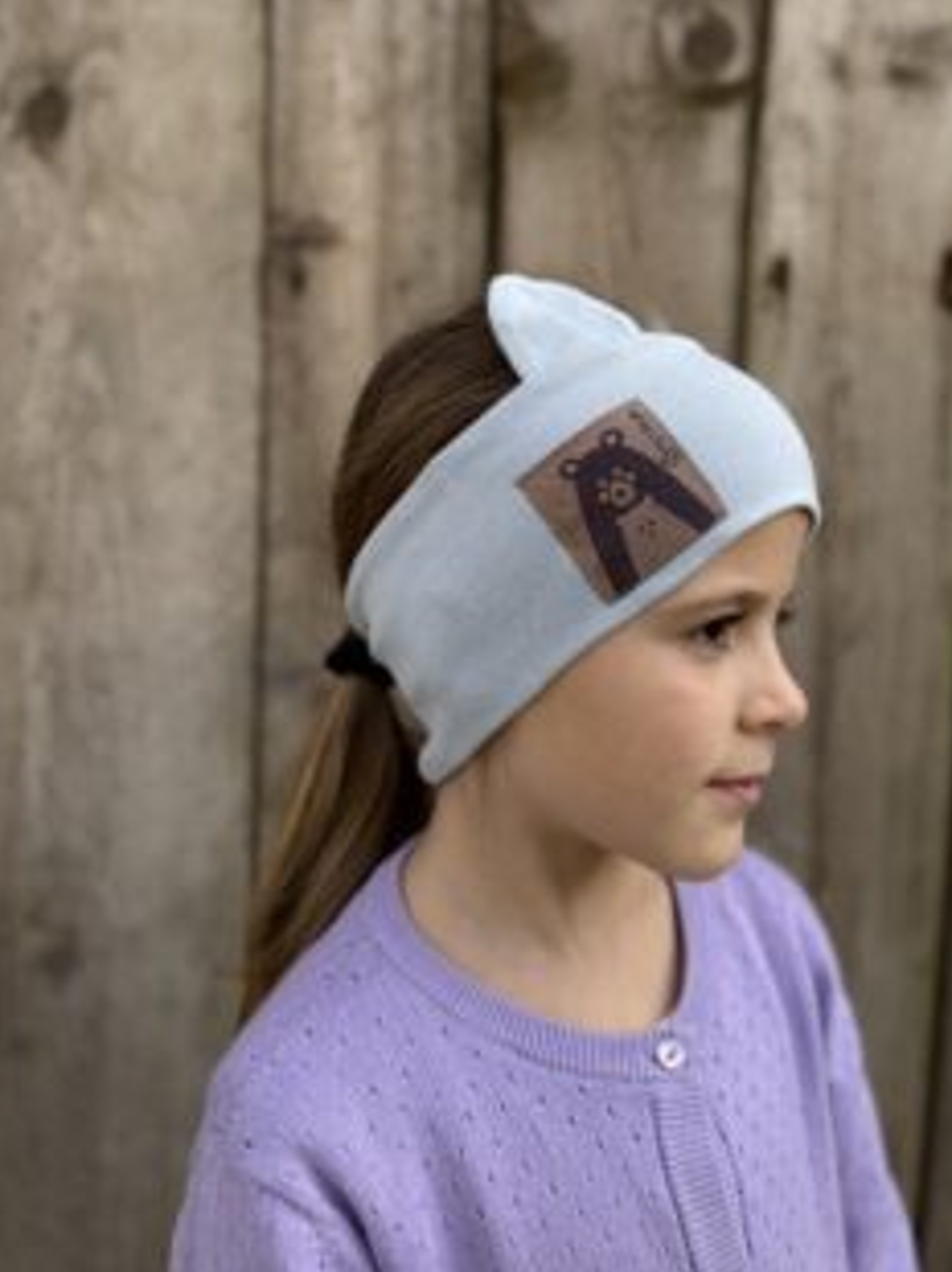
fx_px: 1138
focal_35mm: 31
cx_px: 570
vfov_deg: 57.5
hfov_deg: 45.1
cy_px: 460
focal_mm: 6.76
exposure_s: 1/967
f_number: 1.78
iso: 80
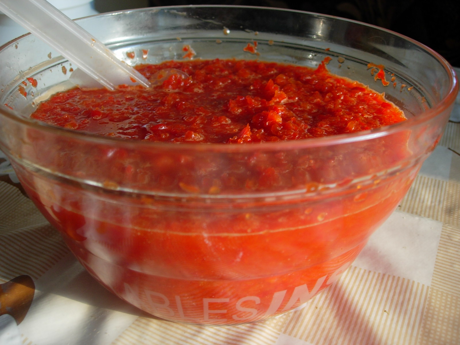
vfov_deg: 37.7
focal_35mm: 38
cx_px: 230
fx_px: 505
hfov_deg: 49.0
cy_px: 172
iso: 64
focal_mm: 7.8
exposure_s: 1/45.2
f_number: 2.8
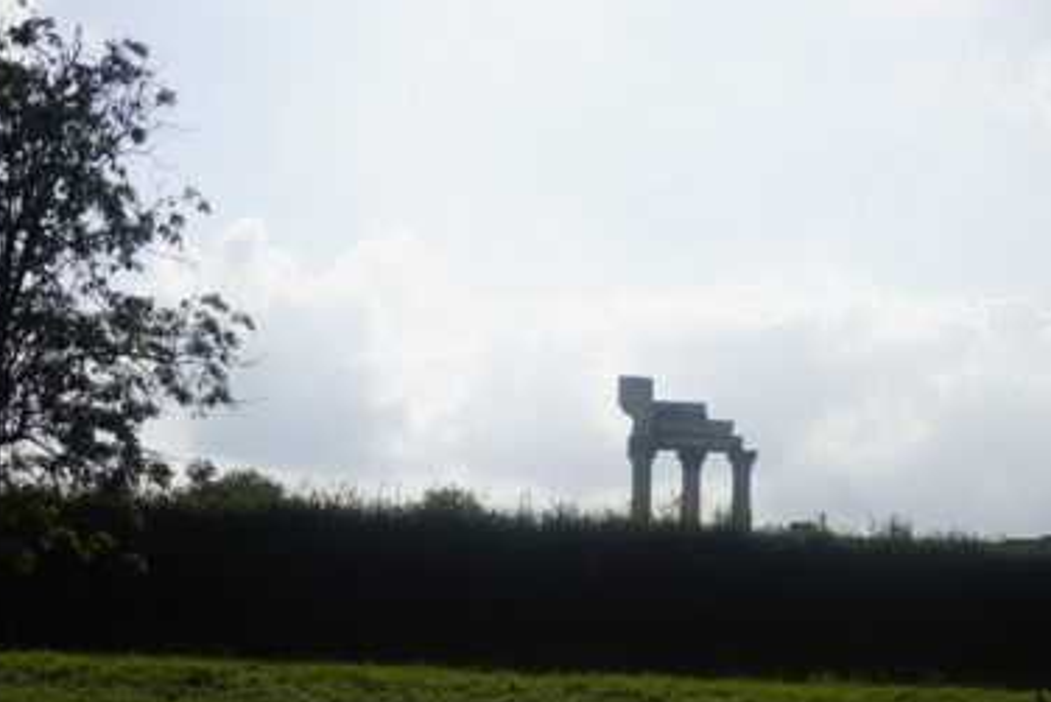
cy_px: 475
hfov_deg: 35.4
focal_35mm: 56
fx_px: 1635
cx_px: 665
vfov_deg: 24.1
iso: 100
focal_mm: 26
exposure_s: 1/2000
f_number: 5
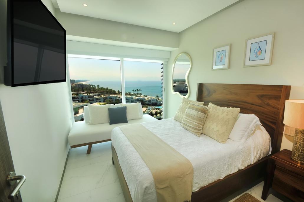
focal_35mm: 15
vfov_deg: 77.2
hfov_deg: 100.5
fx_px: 127
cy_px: 101
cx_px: 152
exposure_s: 1/8
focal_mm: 10
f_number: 18
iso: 100
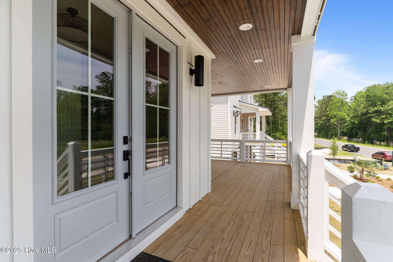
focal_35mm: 17
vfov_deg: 70.4
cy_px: 131
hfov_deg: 93.3
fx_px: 186
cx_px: 196
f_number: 6.3
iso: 125
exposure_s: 1/250
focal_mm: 17
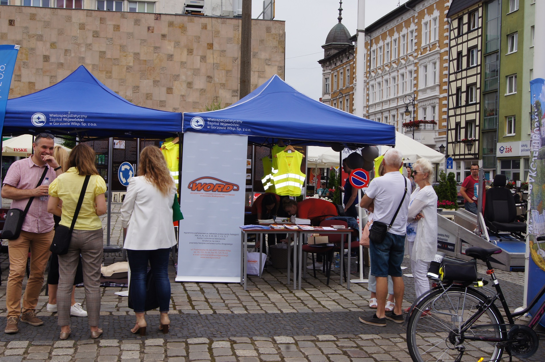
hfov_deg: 43.7
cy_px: 181
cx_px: 272
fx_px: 680
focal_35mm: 45
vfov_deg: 29.8
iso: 100
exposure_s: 1/80
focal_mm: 30
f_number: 13
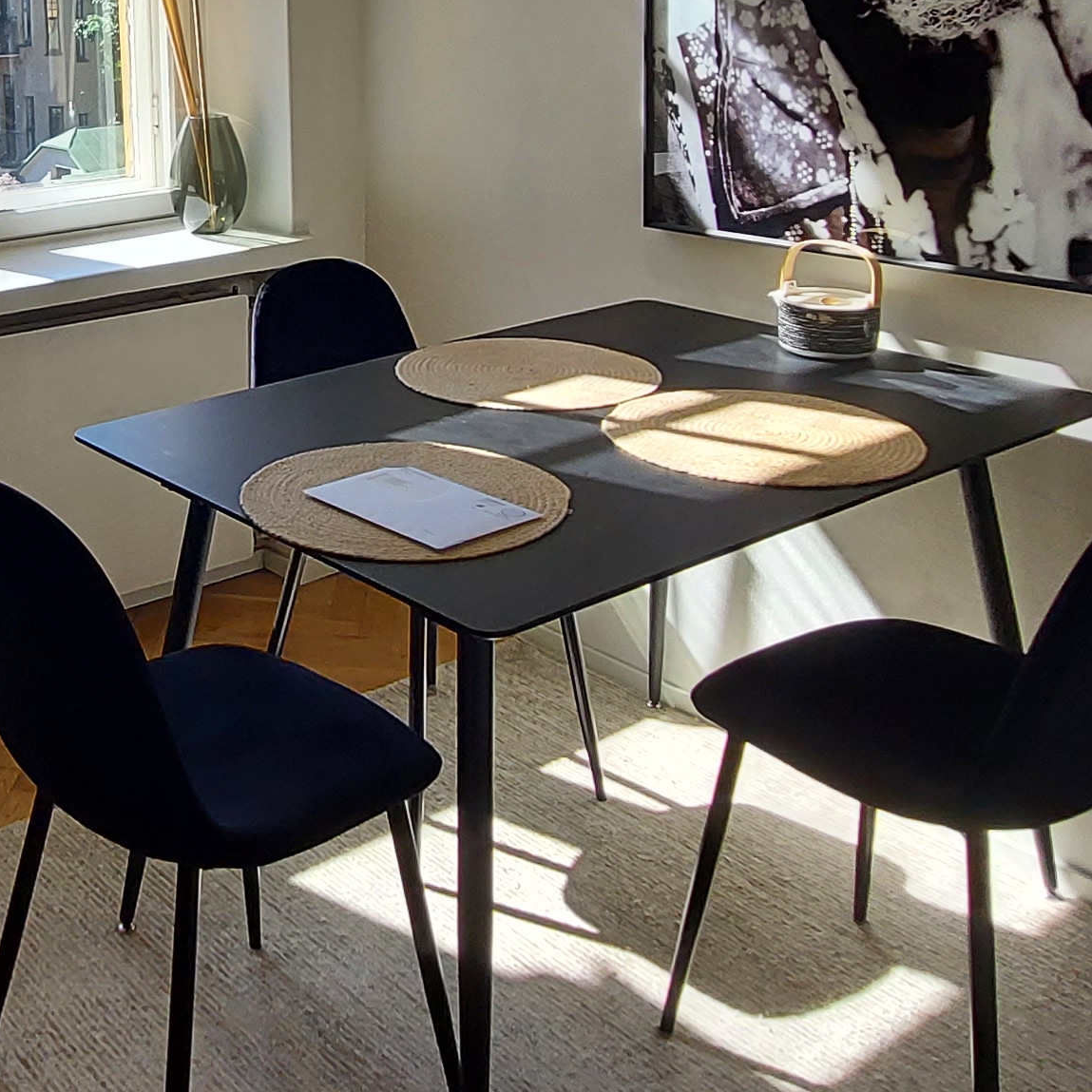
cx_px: 120
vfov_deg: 39.8
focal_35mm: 40
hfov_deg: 39.1
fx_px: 1428
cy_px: 183
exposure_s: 1/375
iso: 50
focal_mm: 1.74
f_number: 2.2
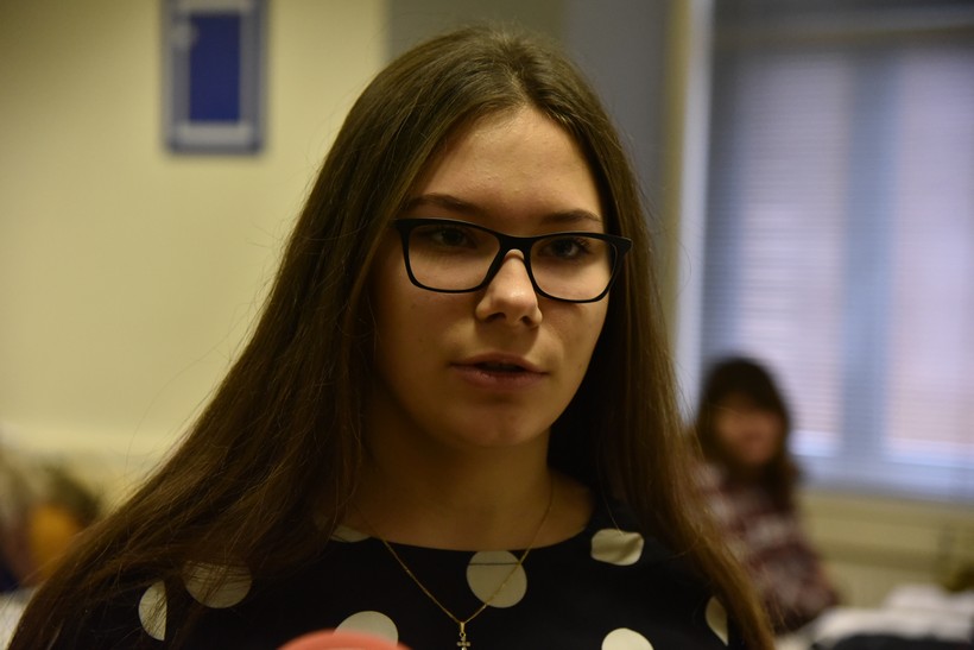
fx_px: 2300
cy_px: 325
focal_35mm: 85
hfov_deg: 23.9
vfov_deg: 16.1
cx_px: 487
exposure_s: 1/400
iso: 5000
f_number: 4.5
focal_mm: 85
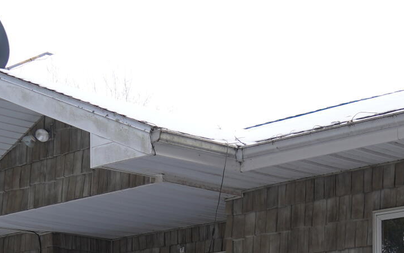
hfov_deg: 19.7
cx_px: 409
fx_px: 1123
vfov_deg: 12.1
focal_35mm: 102
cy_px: 397
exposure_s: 1/60
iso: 125
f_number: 4
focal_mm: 24
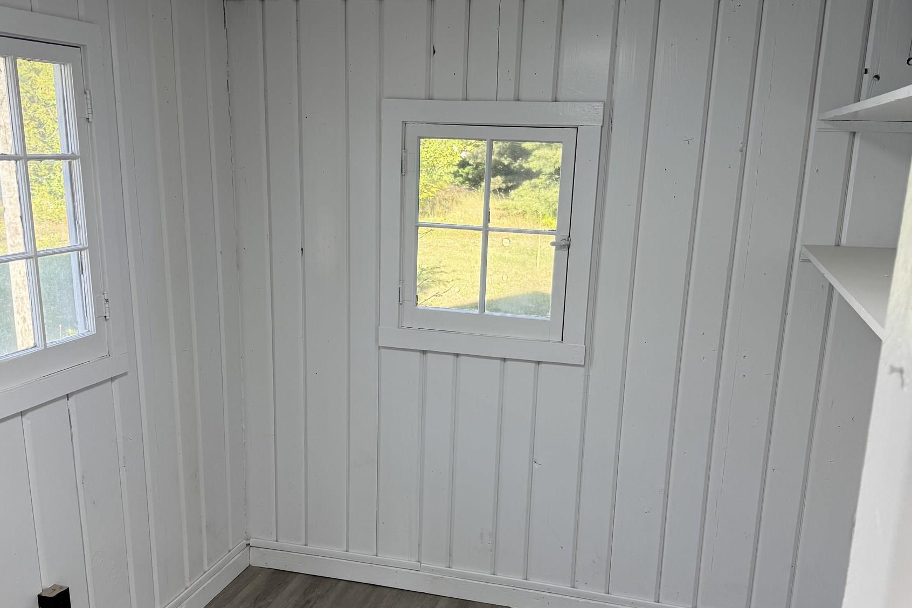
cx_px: 453
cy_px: 351
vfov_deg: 38.8
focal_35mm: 34
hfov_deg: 55.8
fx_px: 861
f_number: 1.78
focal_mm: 6.76
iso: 80
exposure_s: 1/166
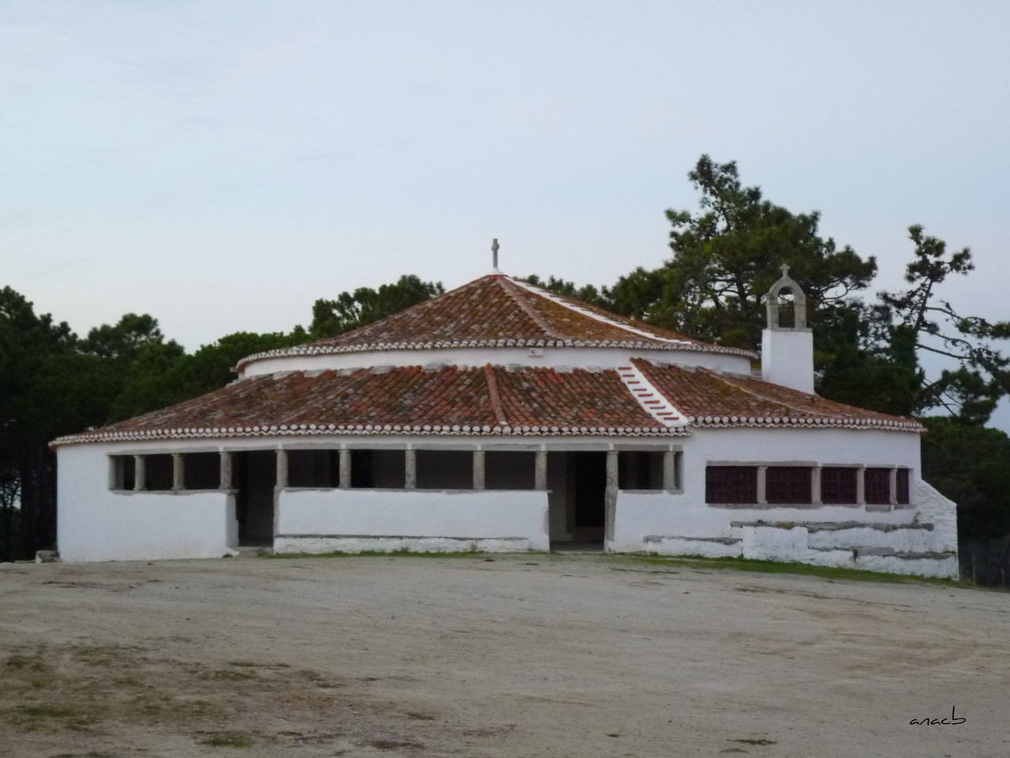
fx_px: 1605
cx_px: 505
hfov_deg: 34.9
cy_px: 379
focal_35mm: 55
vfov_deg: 26.6
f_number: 3.2
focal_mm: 9.8
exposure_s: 1/30
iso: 400
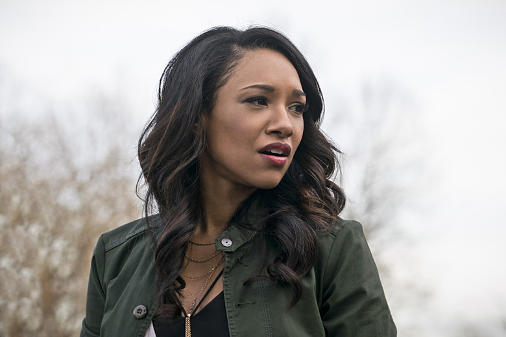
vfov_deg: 10.6
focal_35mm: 129
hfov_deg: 15.9
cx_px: 253
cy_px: 168
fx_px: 1813
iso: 640
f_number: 6.3
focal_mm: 129
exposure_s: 1/320
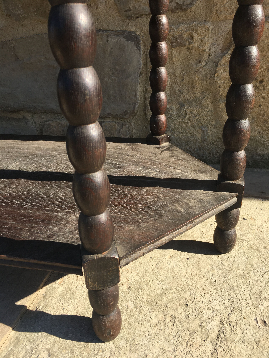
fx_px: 300
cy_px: 179
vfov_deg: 61.7
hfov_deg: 48.2
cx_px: 134
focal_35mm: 29
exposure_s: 1/999
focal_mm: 4.15
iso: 25
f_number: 2.2
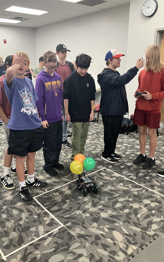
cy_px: 131
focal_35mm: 30
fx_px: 215
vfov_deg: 62.9
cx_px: 68
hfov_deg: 41.7
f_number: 1.8
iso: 200
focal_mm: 3.99
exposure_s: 1/57
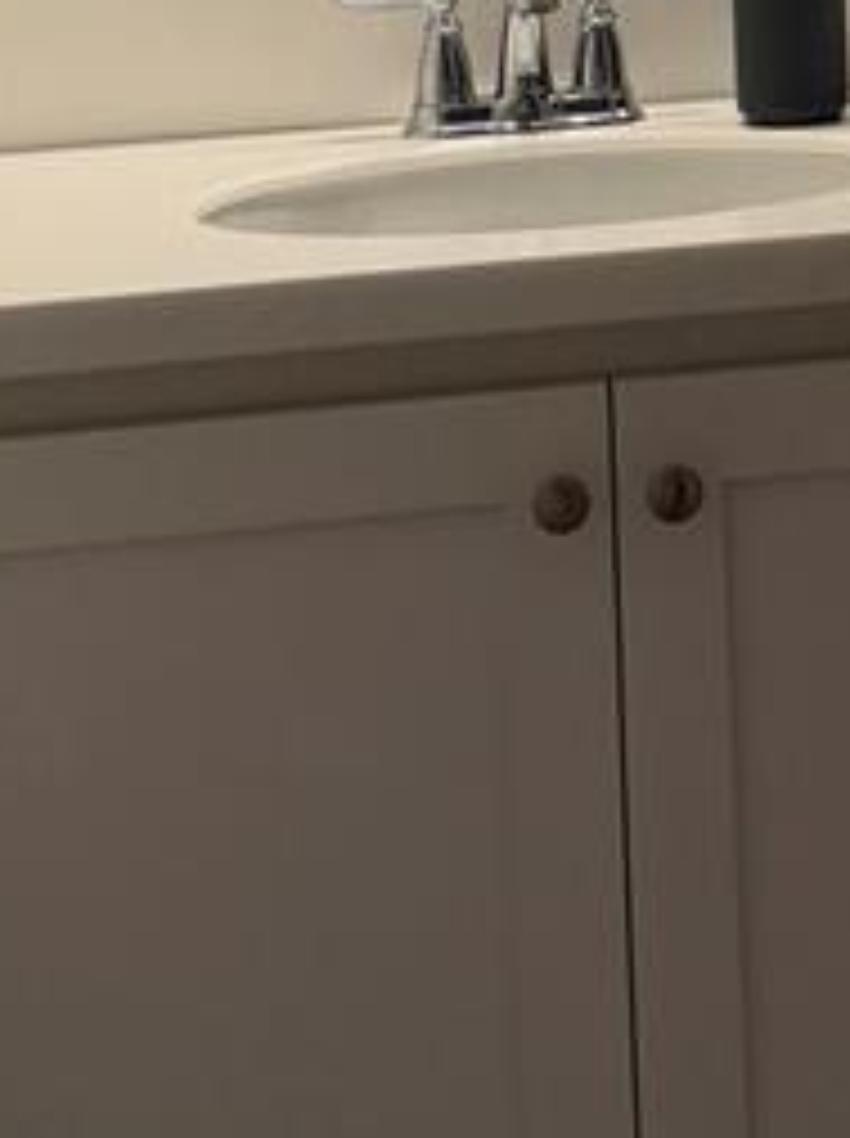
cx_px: 962
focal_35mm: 114
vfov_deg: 16.0
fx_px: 3742
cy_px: -508
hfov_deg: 12.7
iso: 160
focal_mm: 6.76
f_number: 1.78
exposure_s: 1/210
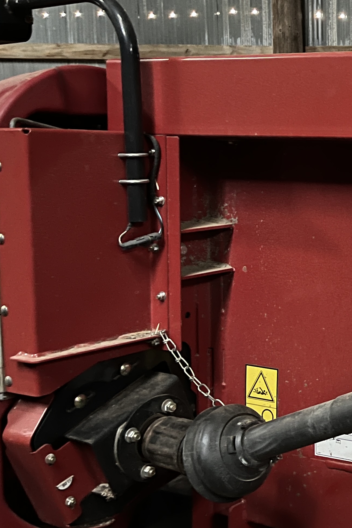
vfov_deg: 35.5
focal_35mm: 56
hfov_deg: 20.4
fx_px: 821
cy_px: 217
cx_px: 544
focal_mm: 5.1
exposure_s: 1/15
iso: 640
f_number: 1.6
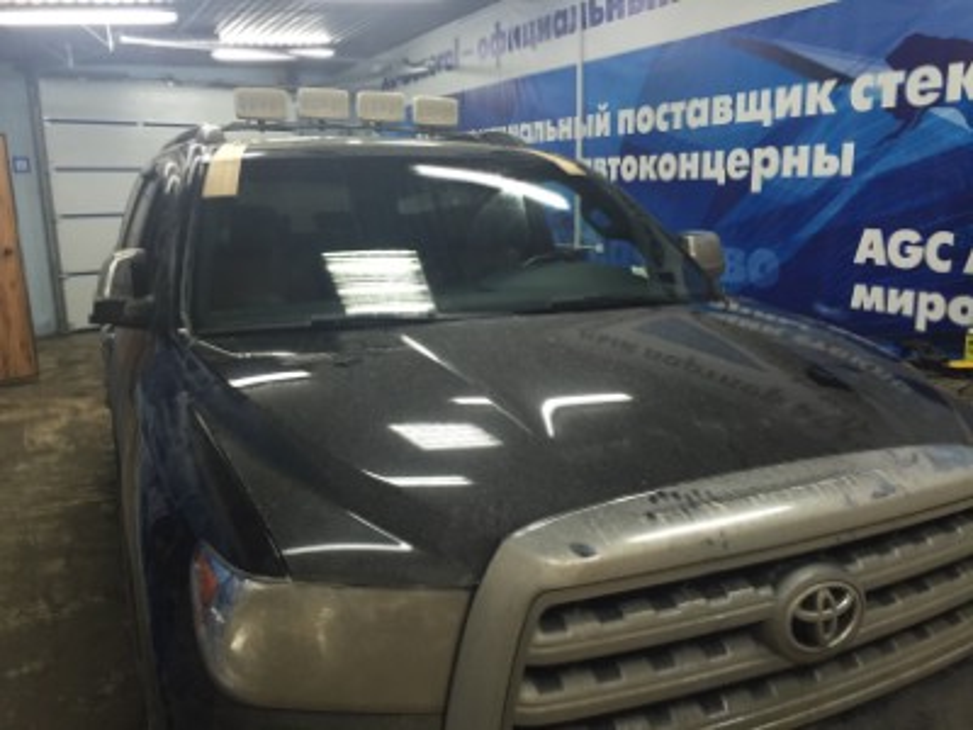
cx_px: 486
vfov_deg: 48.2
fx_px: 815
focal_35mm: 29
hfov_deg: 61.7
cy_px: 365
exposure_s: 1/33
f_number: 2.2
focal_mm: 4.15
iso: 160
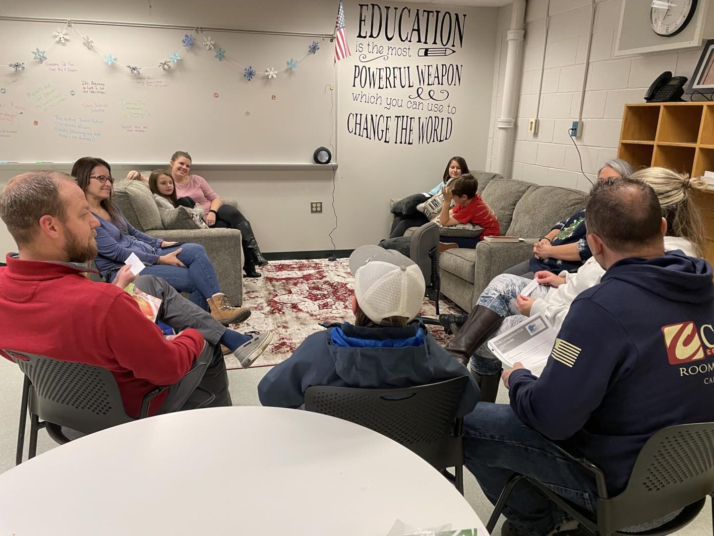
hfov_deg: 67.3
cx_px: 357
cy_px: 268
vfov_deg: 53.1
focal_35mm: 26
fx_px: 536
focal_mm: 4.2
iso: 160
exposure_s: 1/60
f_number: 1.6
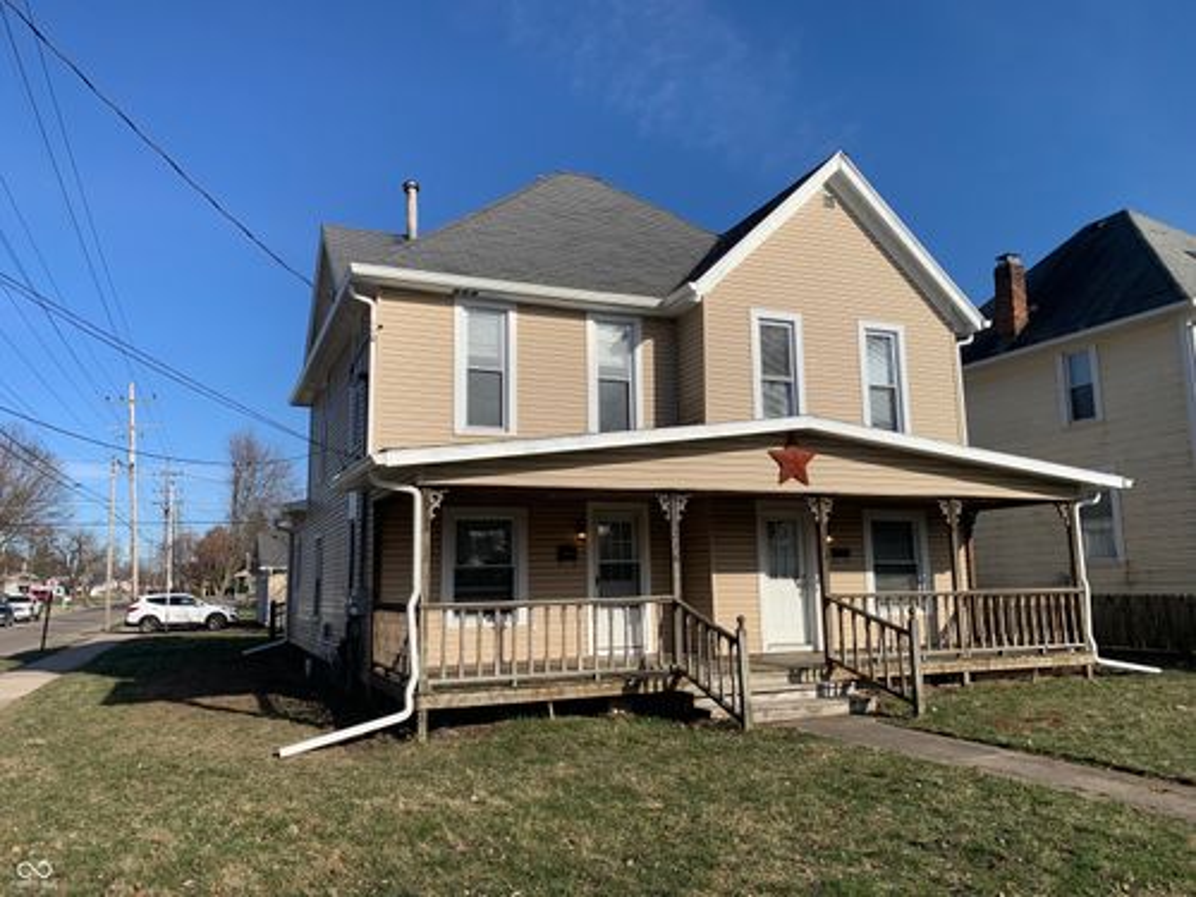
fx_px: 898
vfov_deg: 53.1
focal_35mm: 26
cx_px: 598
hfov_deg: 67.3
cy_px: 448
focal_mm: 4.25
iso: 25
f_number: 1.8
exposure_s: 1/3185
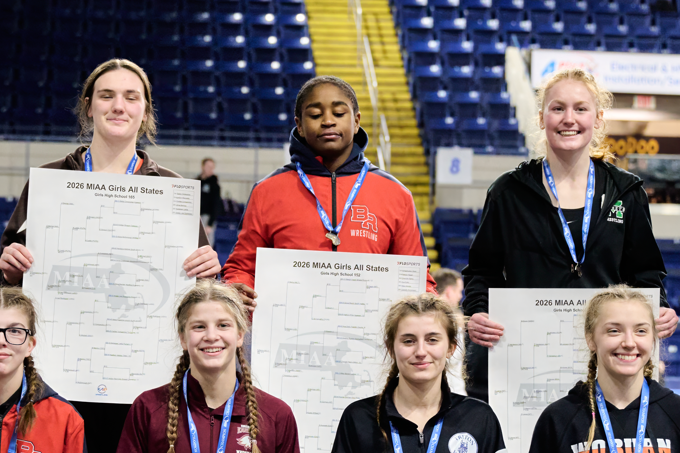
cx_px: 302
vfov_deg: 11.0
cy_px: 368
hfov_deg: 16.5
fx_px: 2342
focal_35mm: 124
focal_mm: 58
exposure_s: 1/800
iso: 4000
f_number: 3.5
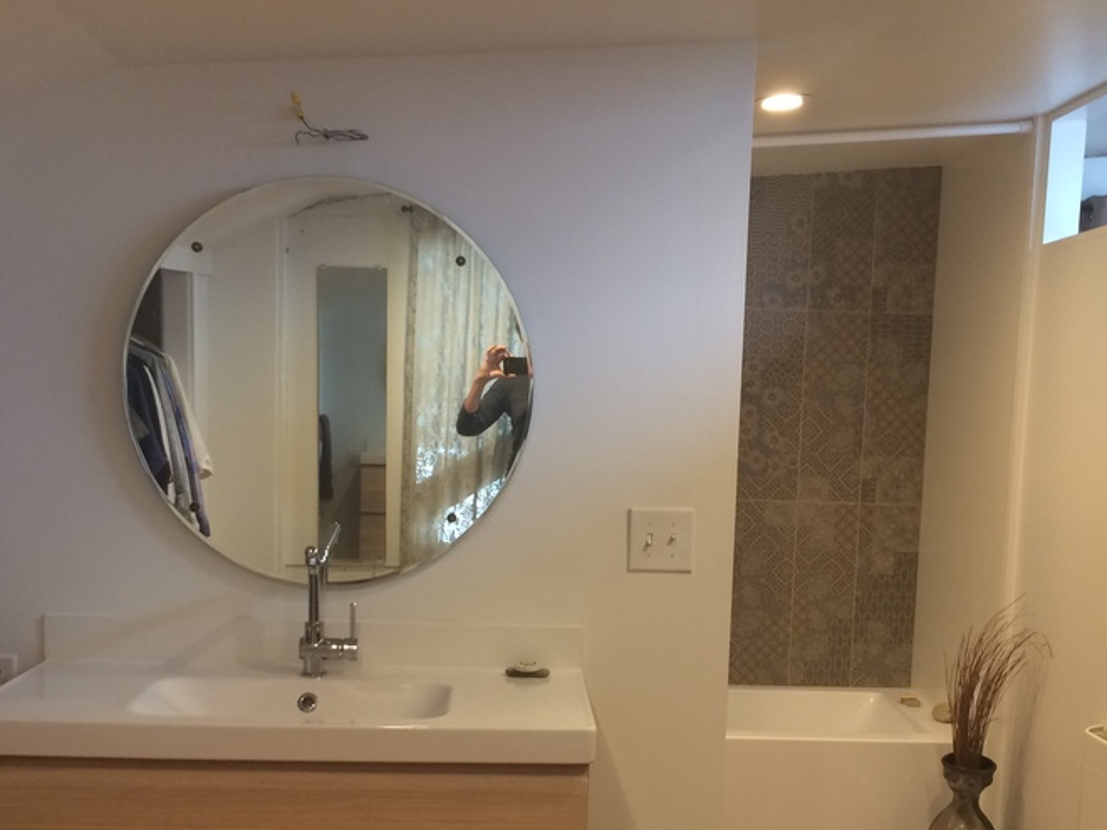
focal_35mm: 45
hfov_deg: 42.1
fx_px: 1439
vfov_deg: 31.9
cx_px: 579
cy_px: 567
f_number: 2.2
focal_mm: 4.15
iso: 100
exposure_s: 1/30
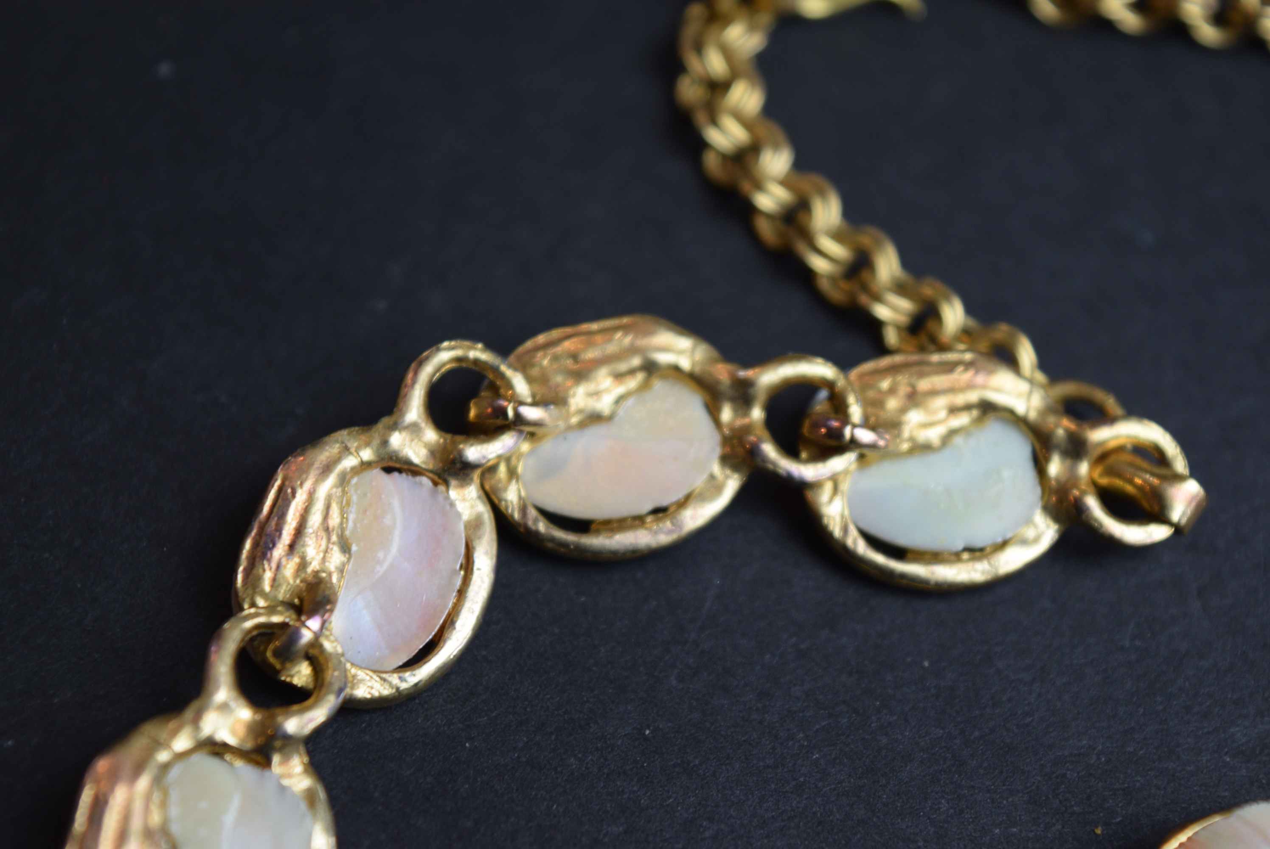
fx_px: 2913
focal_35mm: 82
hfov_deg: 24.6
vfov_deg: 16.6
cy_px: 424
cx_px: 635
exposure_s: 1/60
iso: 400
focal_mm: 55
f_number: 5.6
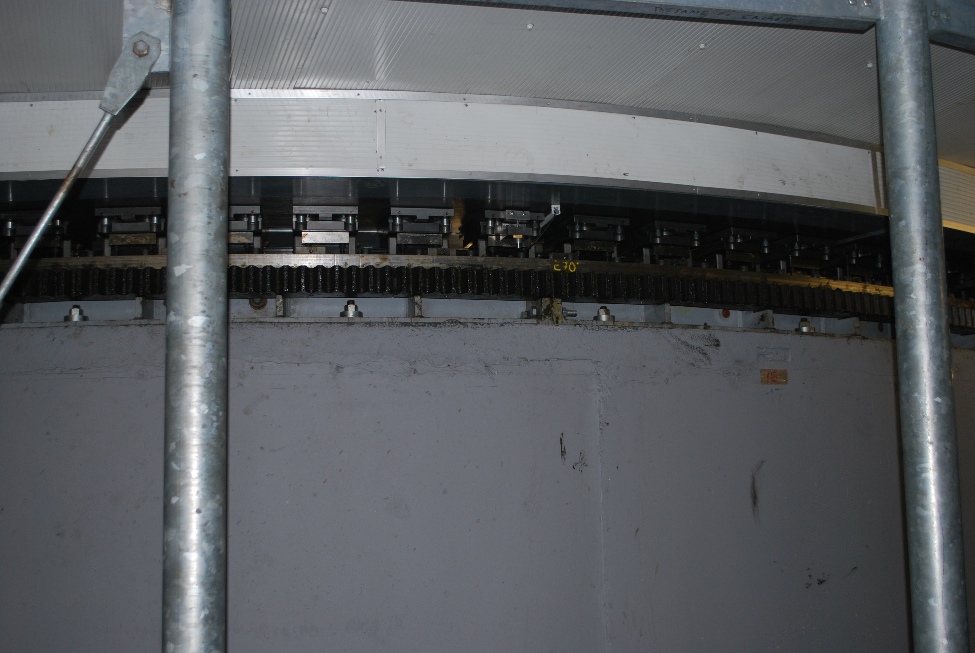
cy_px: 326
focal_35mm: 44
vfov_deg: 30.9
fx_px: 1180
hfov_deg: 44.9
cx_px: 488
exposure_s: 1/60
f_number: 4.8
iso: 200
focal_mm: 29
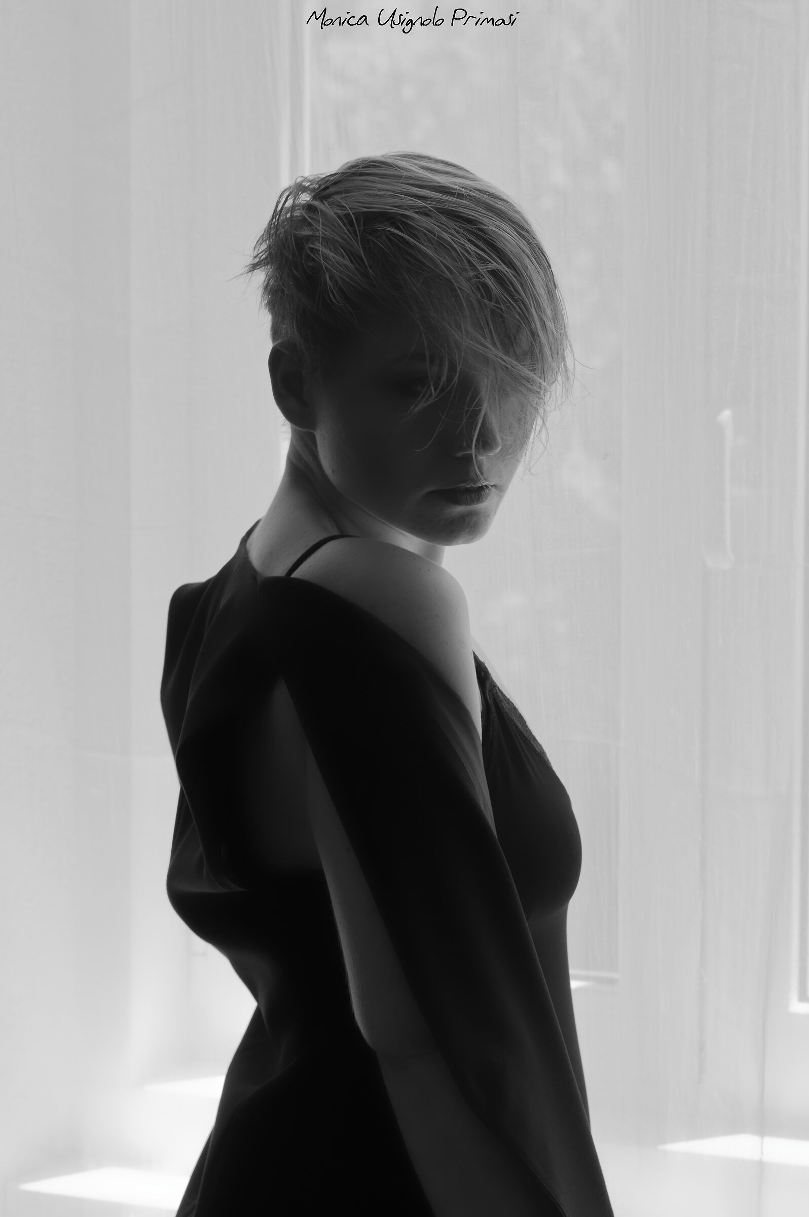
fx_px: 2532
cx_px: 404
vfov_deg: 27.0
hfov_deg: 18.2
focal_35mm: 75
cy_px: 608
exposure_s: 1/90
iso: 100
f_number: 5.6
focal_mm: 50
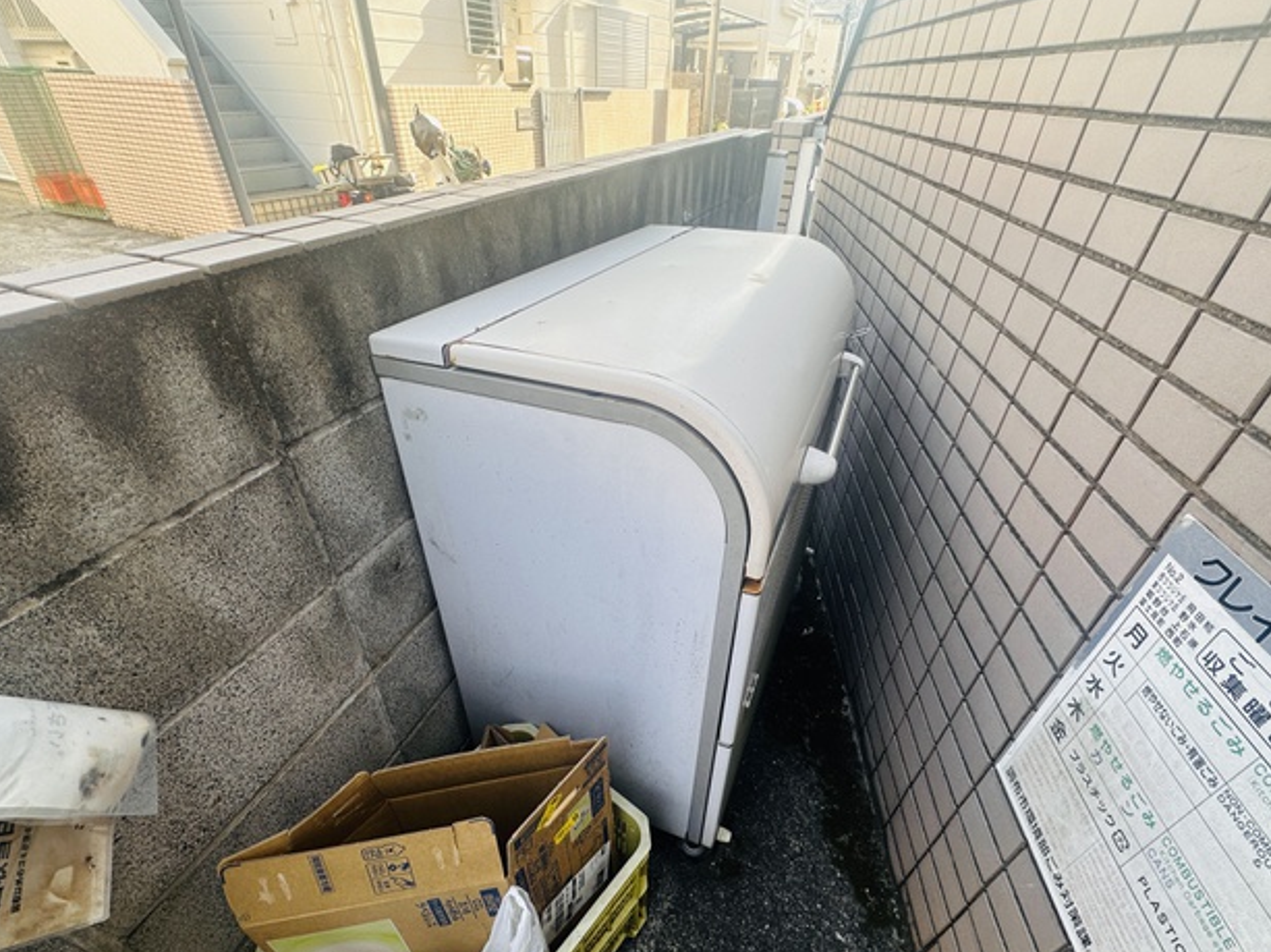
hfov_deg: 94.5
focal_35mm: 16
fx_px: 587
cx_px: 641
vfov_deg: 77.7
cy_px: 532
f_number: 2.2
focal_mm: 2.22
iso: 40
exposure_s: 1/127
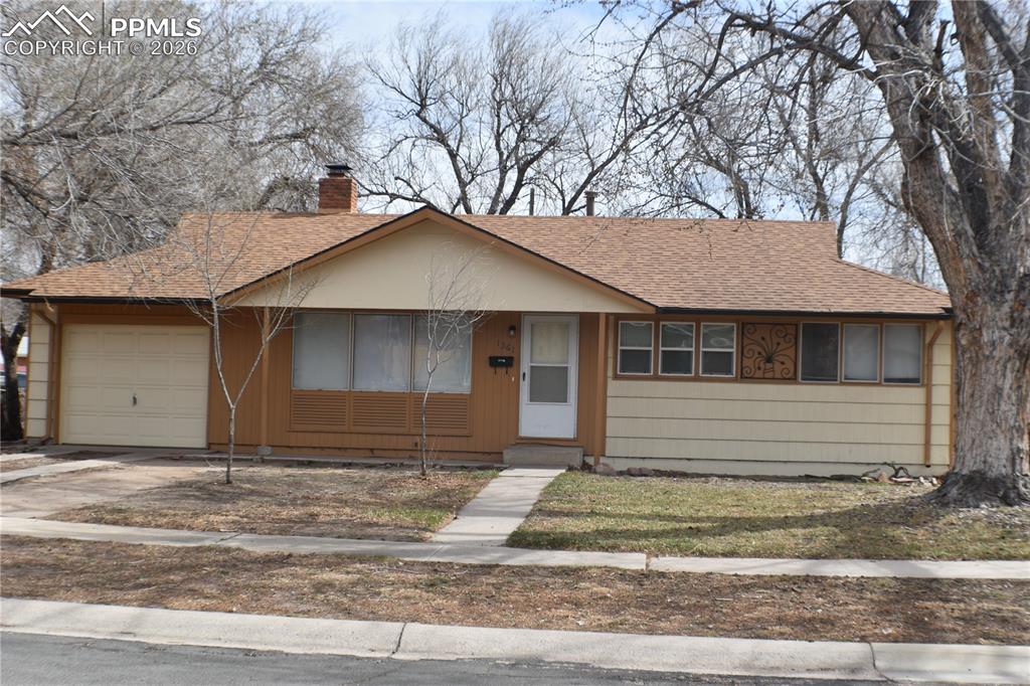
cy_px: 343
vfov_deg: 21.6
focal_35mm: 63
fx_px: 1802
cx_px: 515
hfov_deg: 31.9
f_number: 9
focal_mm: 42
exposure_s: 1/320
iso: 200
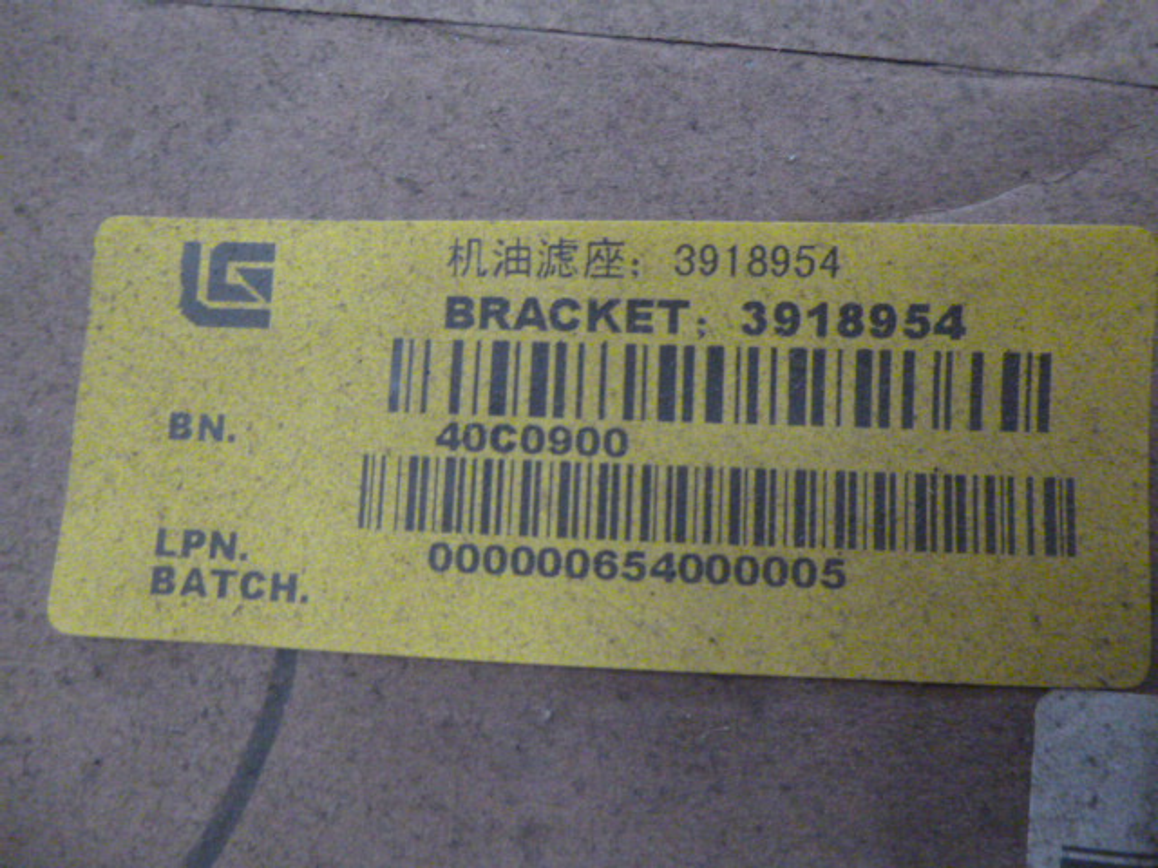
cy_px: 434
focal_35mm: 25
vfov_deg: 54.9
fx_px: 836
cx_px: 579
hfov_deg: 69.4
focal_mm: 4.5
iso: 800
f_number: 3.1
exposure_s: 1/20
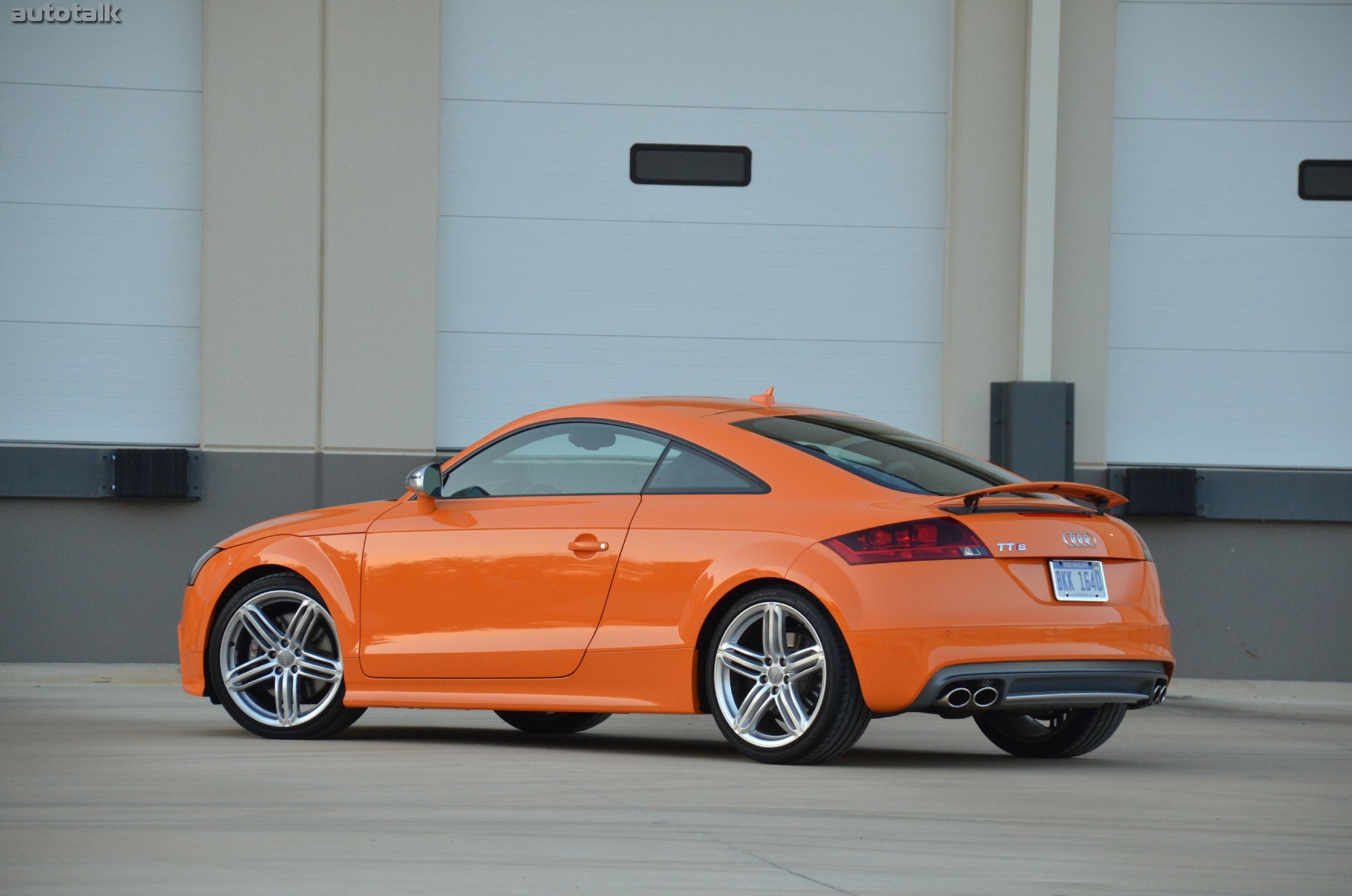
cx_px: 676
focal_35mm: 158
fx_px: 5903
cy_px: 448
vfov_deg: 8.7
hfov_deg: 13.1
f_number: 5.3
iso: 1600
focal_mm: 105
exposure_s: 1/500
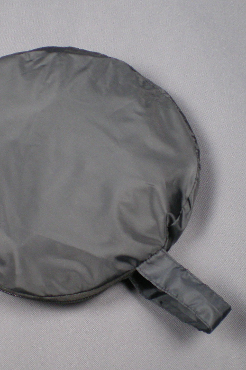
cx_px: 88
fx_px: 595
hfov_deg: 23.3
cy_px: 193
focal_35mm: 58
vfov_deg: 34.5
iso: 250
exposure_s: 1/30
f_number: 3.1
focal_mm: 6.3
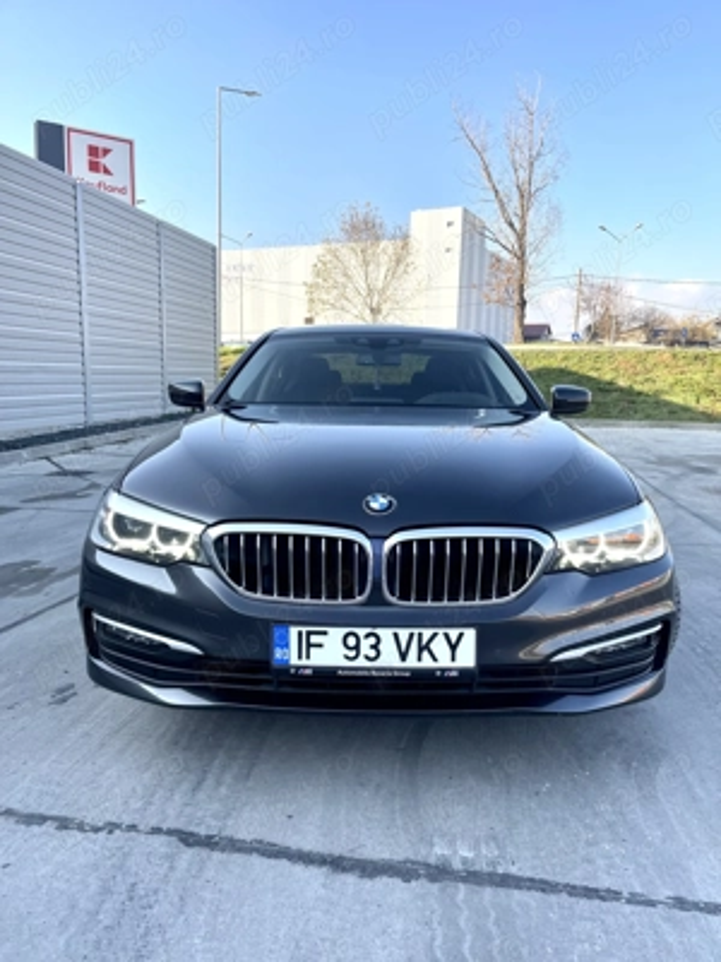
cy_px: 481
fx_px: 694
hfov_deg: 54.9
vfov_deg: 69.4
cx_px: 360
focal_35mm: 25
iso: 32
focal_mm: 5.1
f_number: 1.6
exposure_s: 1/1370
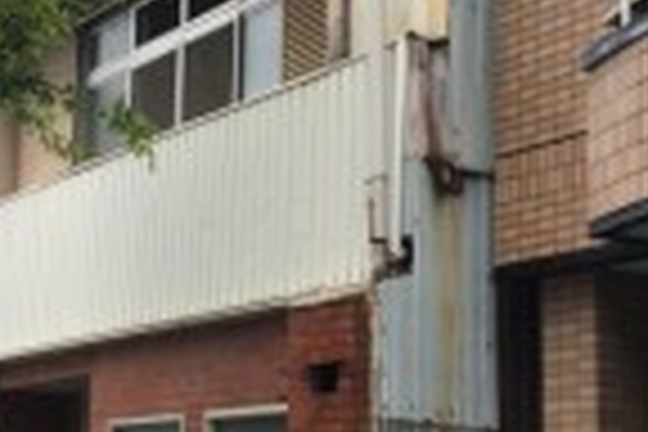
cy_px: 241
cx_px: 194
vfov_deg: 15.2
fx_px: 1620
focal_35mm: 90
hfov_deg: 22.5
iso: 25
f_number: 2.2
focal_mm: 4.15
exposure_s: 1/291
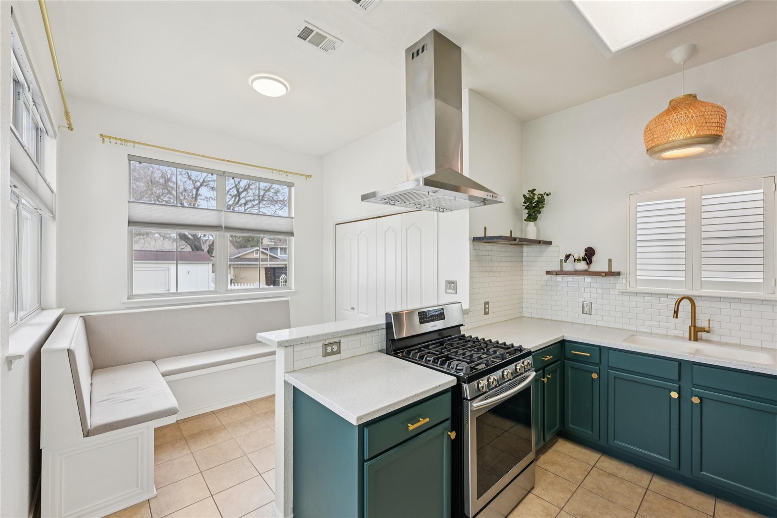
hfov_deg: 100.4
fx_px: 324
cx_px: 388
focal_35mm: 15
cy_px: 259
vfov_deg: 77.3
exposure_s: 1/15
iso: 100
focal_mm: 15
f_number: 5.6
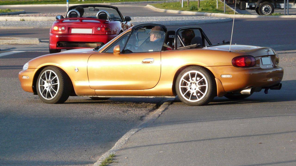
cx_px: 148
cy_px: 72
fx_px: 2237
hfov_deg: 7.6
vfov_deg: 4.3
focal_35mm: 285
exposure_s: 1/320
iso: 160
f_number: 4
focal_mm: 42.9
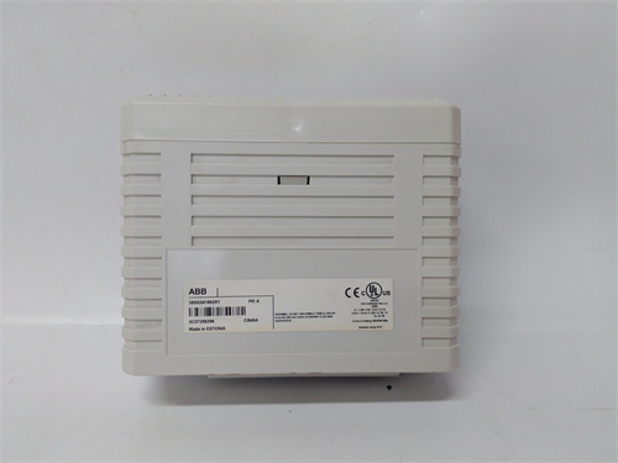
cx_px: 309
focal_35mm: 27
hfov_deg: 65.3
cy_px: 232
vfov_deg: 51.4
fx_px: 482
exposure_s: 1/33
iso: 135
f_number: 2
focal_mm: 3.79
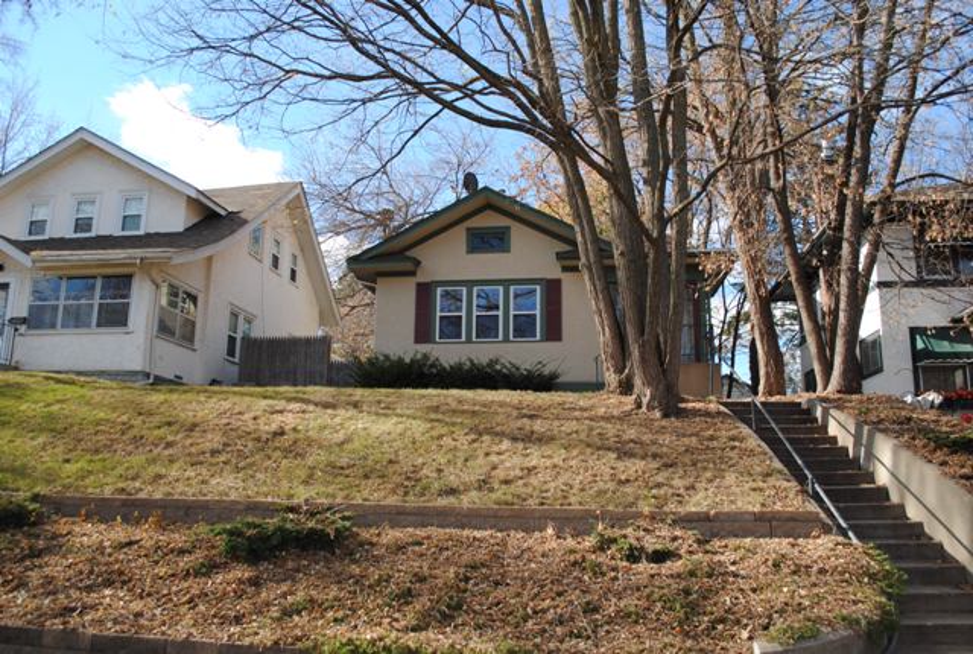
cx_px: 486
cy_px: 327
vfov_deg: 48.2
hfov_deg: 67.3
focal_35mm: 27
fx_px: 731
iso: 100
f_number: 6.3
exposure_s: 1/200
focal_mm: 18
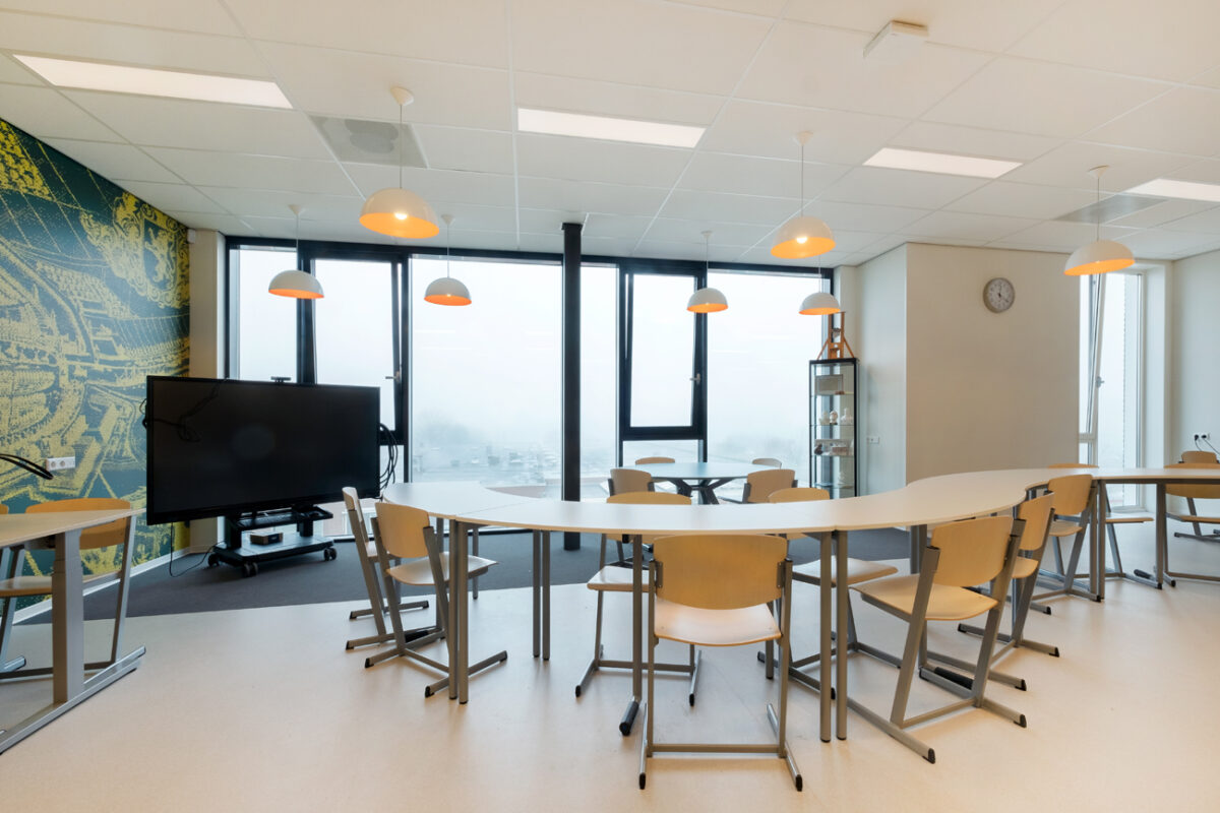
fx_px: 508
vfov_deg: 77.3
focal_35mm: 15
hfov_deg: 100.4
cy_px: 406
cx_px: 610
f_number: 10
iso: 200
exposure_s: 1/15
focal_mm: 10
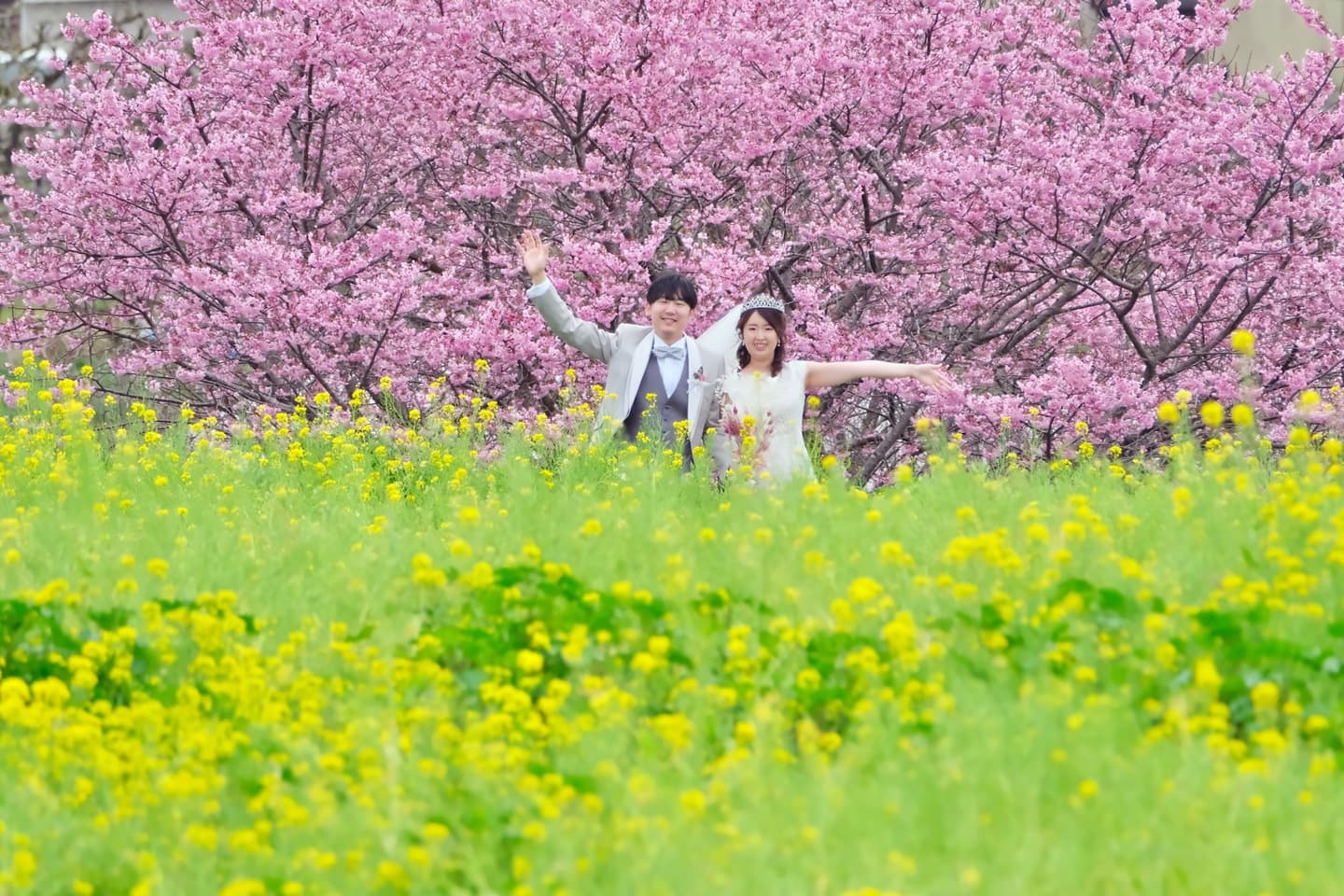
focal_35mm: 630
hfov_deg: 3.3
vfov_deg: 2.2
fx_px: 23518
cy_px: 448
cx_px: 672
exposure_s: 1/1000
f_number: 9
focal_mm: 420
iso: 1600
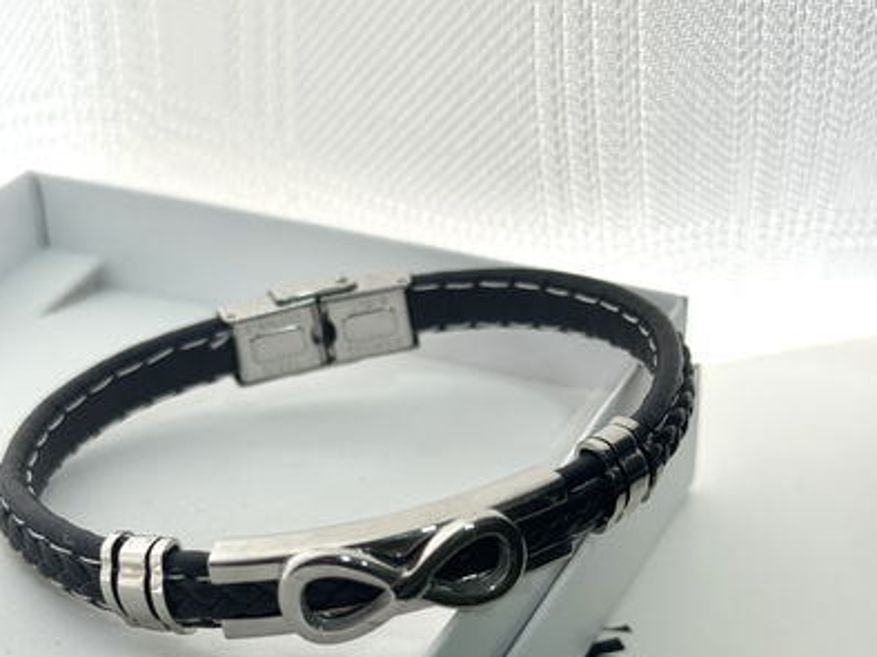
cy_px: 429
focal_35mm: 65
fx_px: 1646
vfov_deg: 22.5
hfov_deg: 29.8
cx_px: 443
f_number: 1.78
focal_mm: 6.76
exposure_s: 1/100
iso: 80
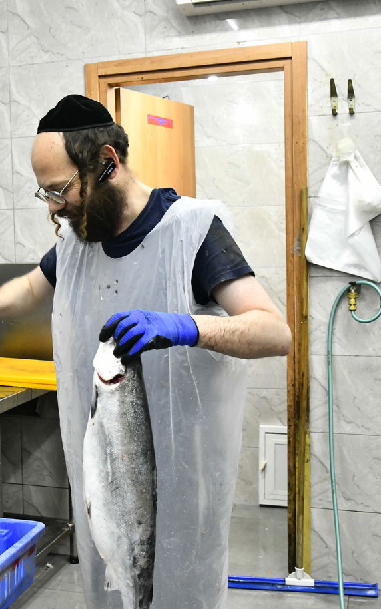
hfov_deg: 23.9
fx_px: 880
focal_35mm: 53
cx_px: 58
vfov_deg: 38.2
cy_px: 309
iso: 2500
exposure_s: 1/125
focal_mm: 34
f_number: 5.6
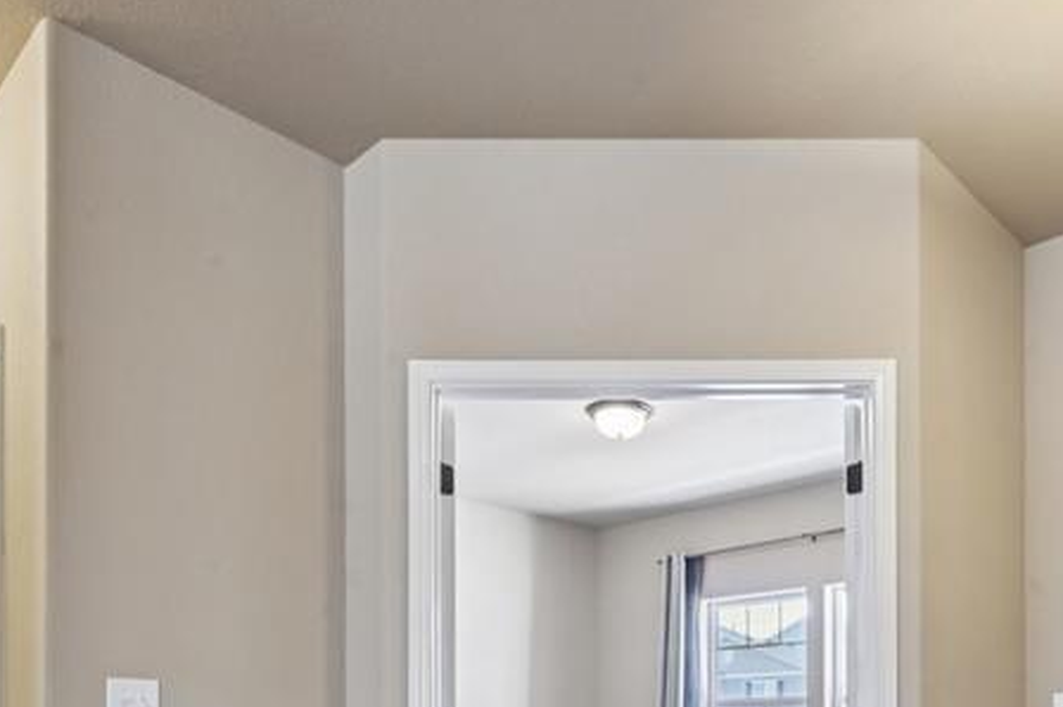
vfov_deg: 36.6
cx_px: 612
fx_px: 944
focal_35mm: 32
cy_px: 719
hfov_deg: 58.5
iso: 400
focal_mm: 14
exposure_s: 1/10
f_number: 11
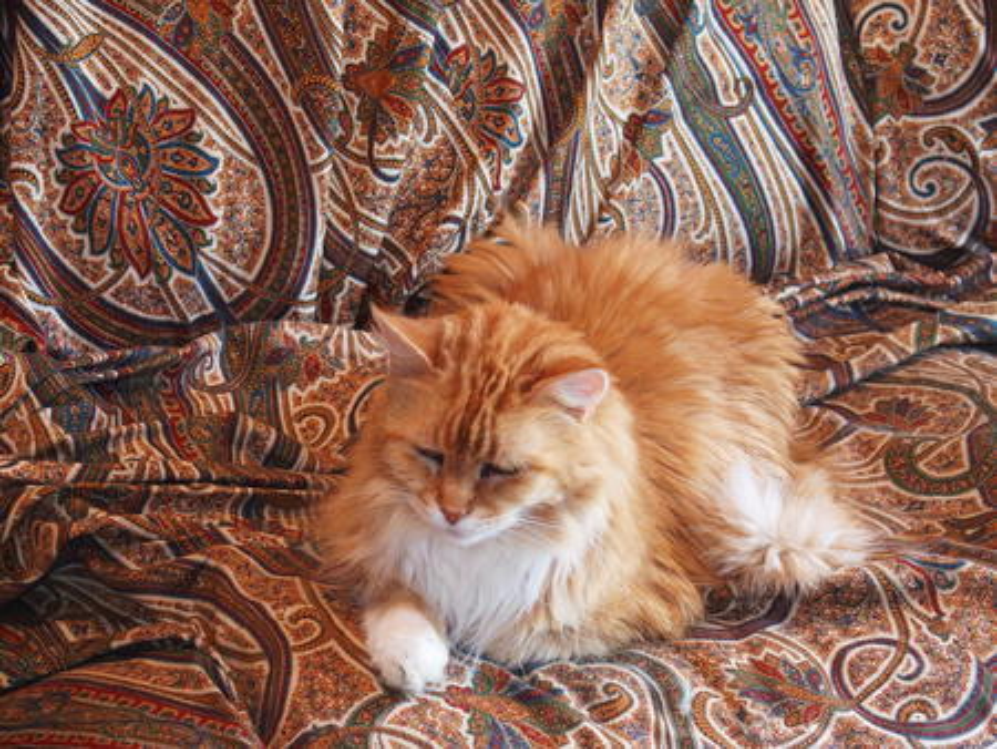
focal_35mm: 124
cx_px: 498
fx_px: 3573
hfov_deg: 15.9
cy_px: 374
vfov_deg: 12.0
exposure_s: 1/60
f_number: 2.8
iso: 400
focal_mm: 26.2
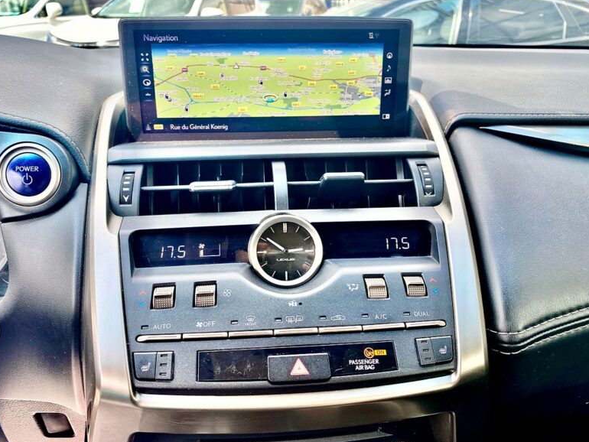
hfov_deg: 65.3
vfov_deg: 51.4
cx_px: 287
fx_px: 460
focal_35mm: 27
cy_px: 224
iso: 32
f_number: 1.8
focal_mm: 4.25
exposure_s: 1/220
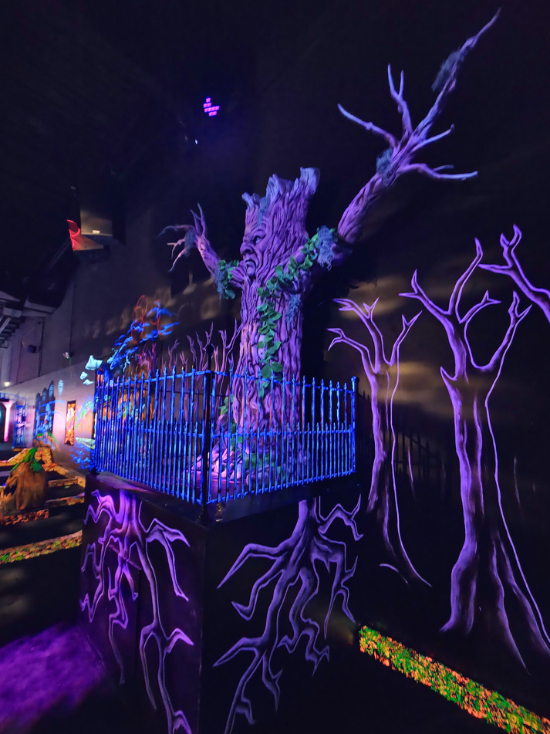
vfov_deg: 101.9
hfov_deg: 85.7
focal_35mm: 14
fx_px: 297
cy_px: 391
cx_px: 278
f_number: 1.9
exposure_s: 1/8
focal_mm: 2.2
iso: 500
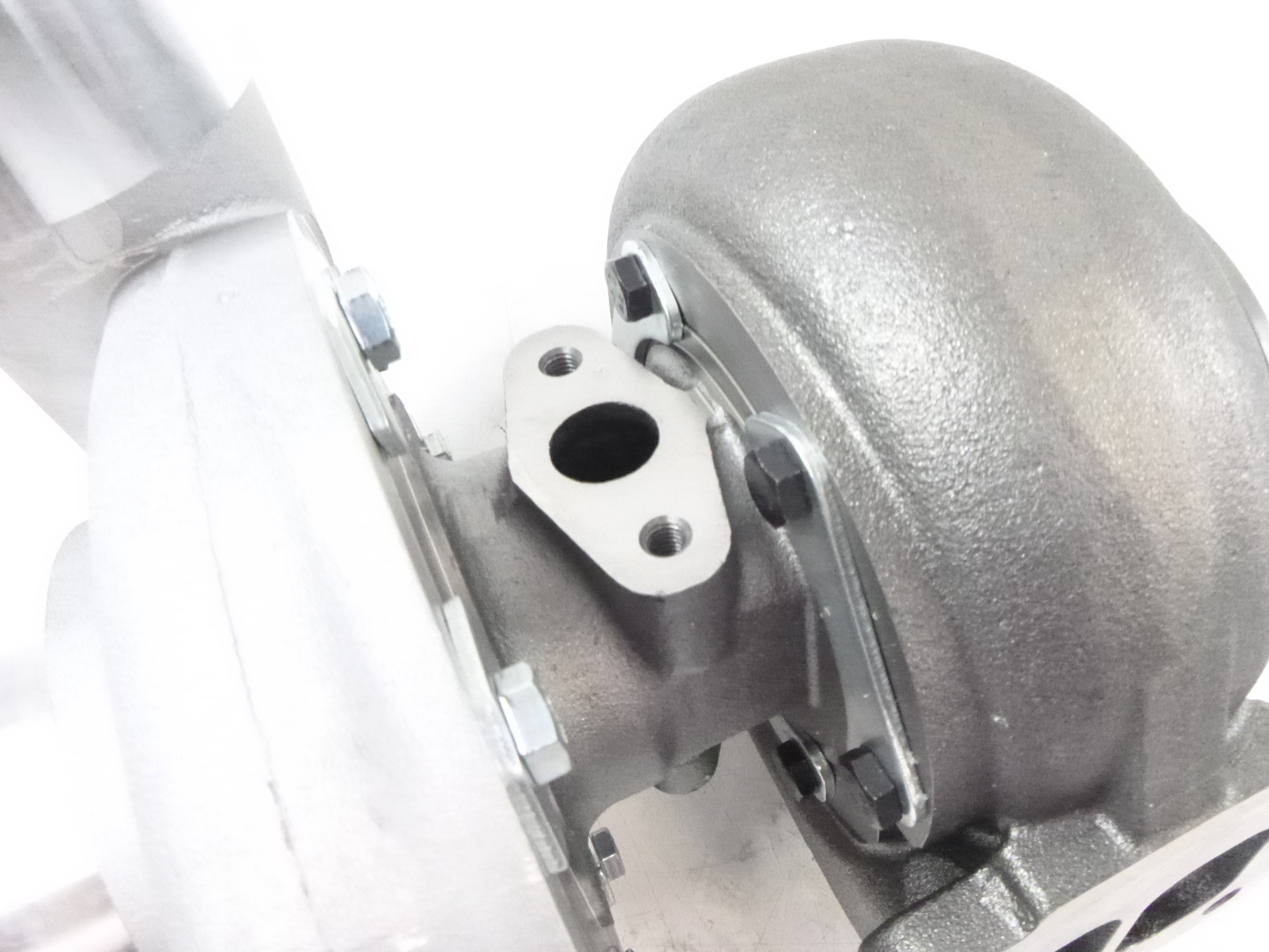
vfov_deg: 53.1
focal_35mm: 26
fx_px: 953
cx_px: 638
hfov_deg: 67.3
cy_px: 458
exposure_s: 1/60
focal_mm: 4.5
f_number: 3.9
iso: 1600
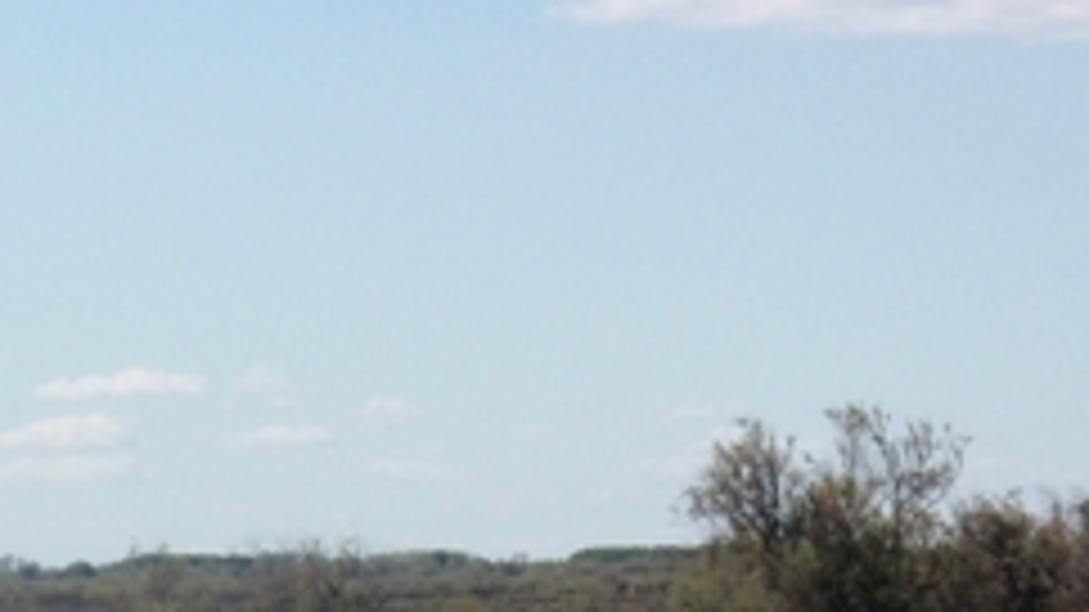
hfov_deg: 9.5
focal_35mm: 224
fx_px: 6467
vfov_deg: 5.4
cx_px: -94
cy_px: 788
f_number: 13
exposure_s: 1/125
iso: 100
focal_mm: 14.94
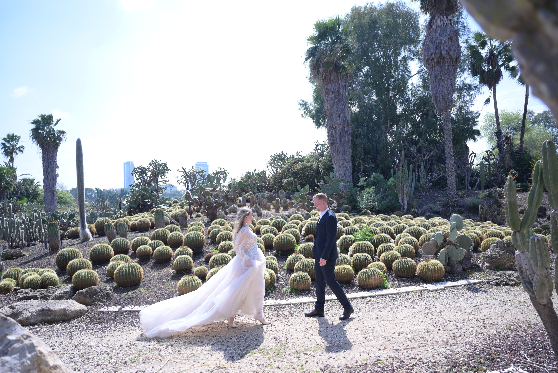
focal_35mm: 26
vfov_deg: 49.6
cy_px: 186
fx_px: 403
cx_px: 279
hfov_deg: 69.4
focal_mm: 26
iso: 100
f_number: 3.2
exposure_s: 1/800
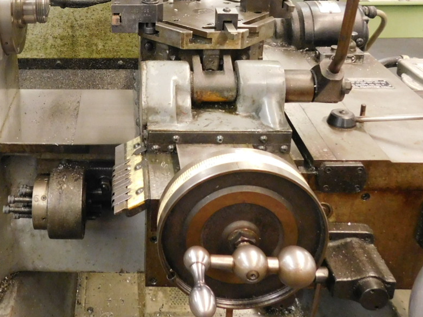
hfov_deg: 39.2
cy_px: 20
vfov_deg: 29.4
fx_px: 574
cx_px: 100
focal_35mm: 47
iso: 400
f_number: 3
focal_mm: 4
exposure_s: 1/20
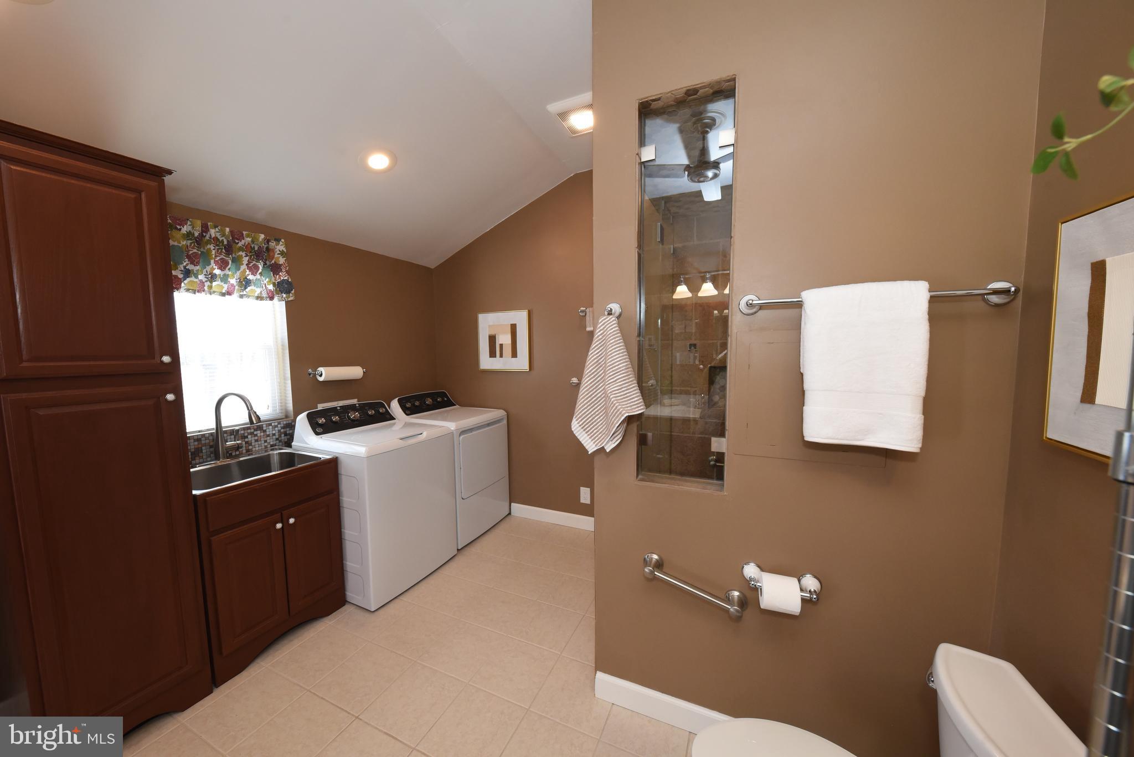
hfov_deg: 112.6
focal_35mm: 12
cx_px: 567
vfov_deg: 90.1
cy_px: 378
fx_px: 378
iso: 2500
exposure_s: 1/160
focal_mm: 12
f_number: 8
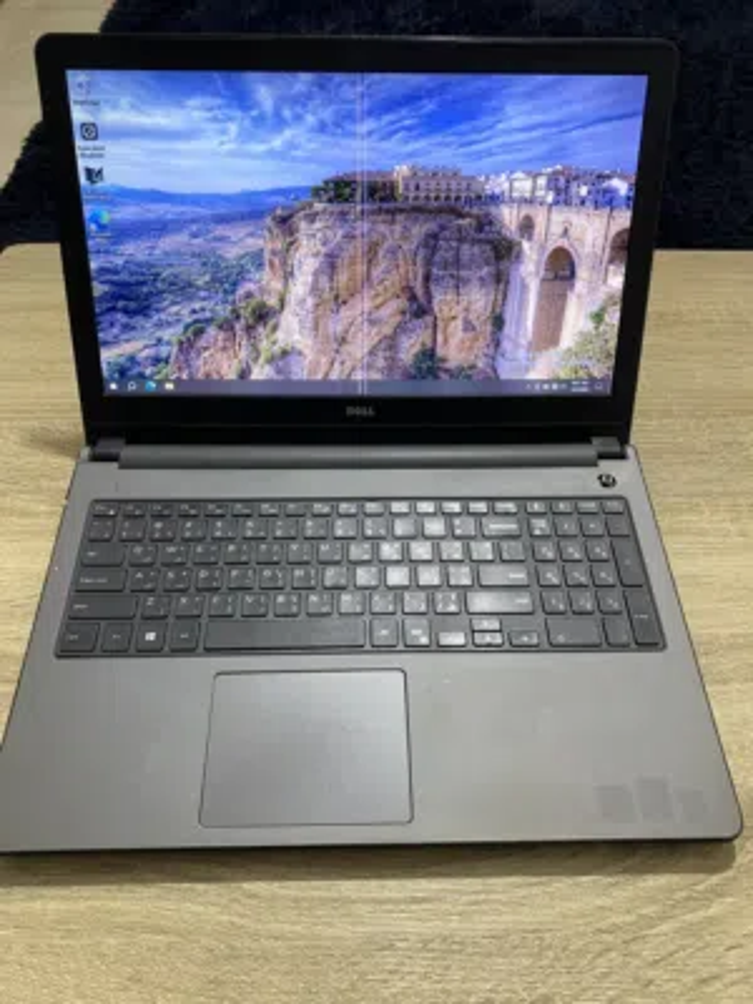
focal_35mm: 26
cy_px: 502
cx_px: 376
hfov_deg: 53.1
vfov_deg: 67.3
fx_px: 754
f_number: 1.8
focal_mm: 4.25
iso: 200
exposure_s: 1/50
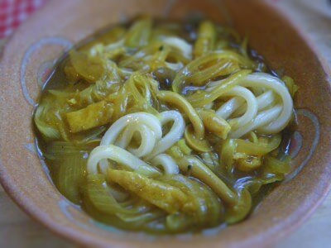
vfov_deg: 41.8
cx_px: 166
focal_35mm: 34
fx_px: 325
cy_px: 124
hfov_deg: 54.0
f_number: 3.8
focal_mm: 6.1
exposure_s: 1/20
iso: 800
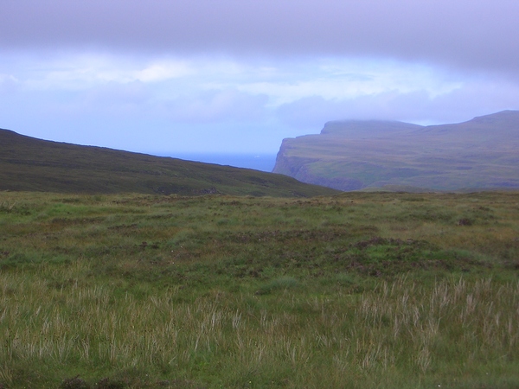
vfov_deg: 16.8
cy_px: 194
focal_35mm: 88
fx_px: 1319
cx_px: 260
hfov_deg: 22.3
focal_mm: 14.6
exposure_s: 1/160
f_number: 7
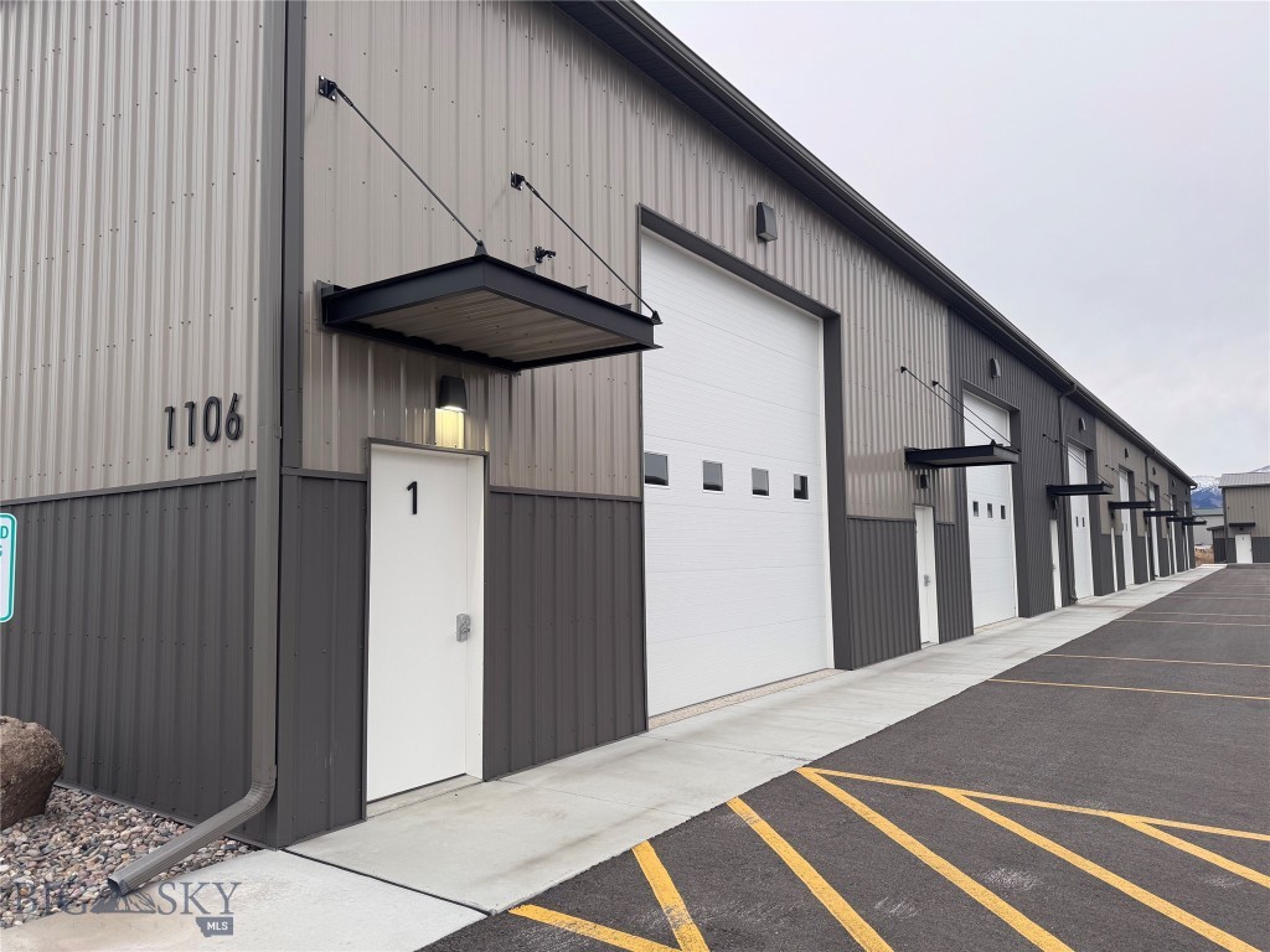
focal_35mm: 24
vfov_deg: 56.8
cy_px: 476
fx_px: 881
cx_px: 635
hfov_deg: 71.6
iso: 80
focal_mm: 6.76
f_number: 1.78
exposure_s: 1/609
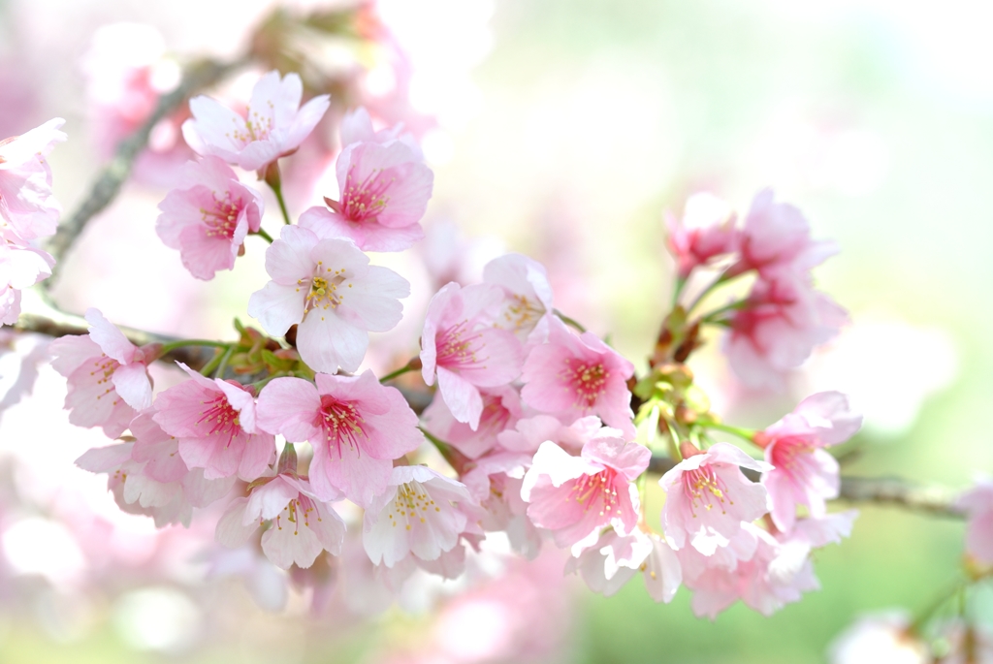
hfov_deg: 22.6
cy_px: 332
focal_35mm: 90
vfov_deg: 15.2
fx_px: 2485
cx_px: 496
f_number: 4.5
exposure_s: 1/320
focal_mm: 60
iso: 200
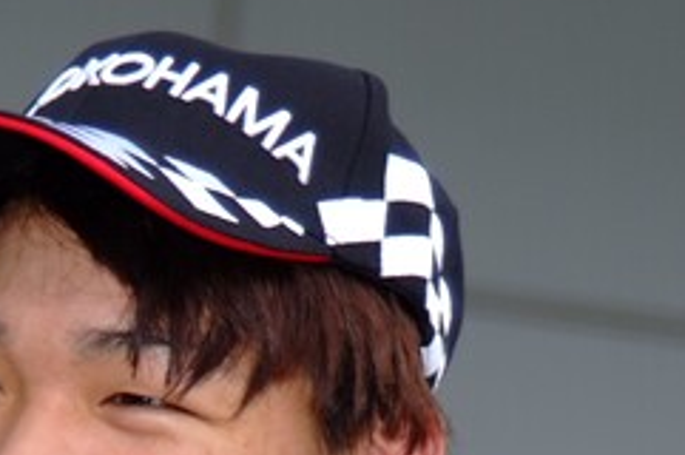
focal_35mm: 449
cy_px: 637
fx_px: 8532
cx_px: -48
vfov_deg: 3.0
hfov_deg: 4.6
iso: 100
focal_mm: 100
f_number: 5.3
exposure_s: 1/60
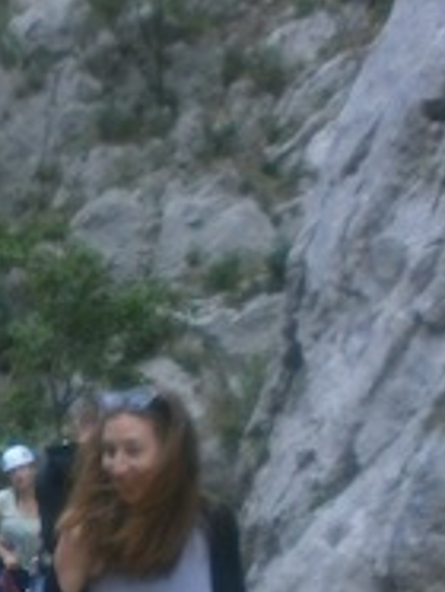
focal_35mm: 87
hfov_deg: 16.0
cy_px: 617
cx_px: -162
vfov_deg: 21.5
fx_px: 1488
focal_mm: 4.8
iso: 100
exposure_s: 1/160
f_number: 2.9
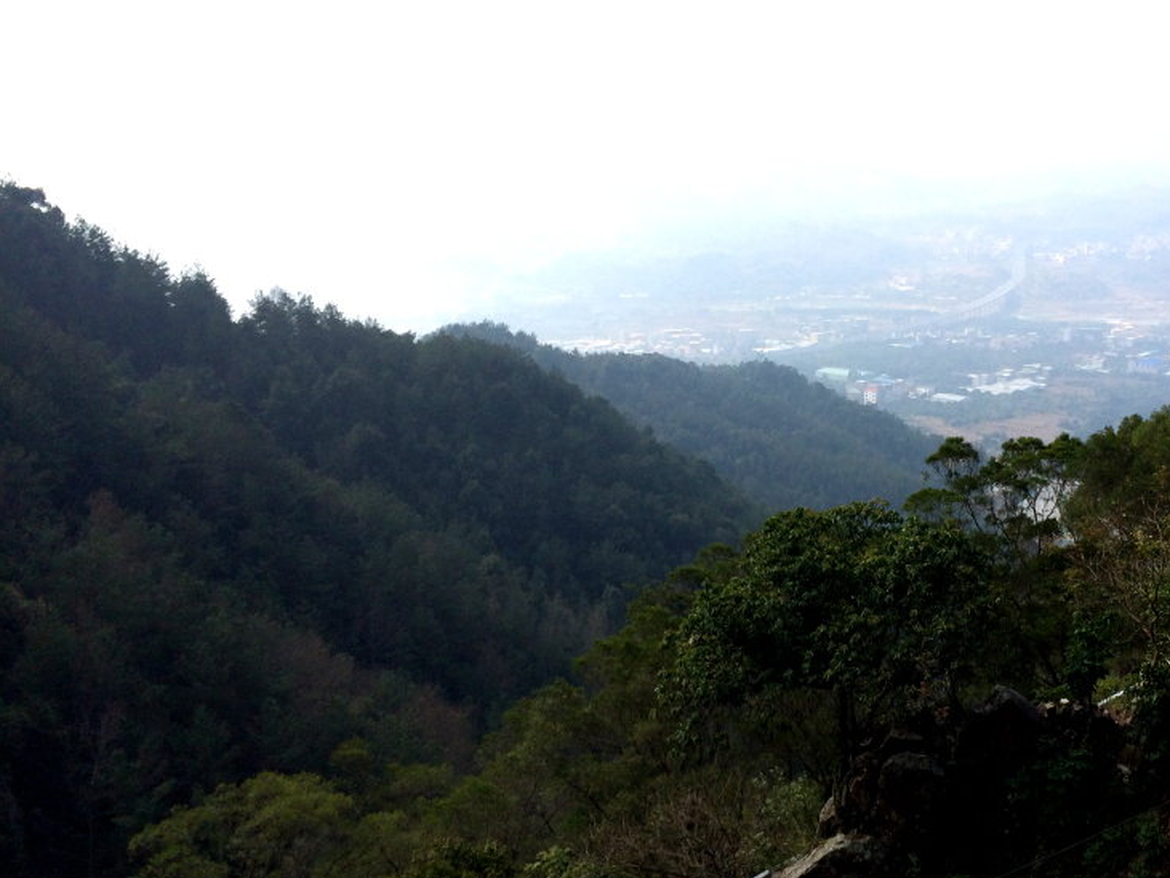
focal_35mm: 42
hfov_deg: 43.9
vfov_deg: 34.3
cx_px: 818
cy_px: 491
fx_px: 1420
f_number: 2.2
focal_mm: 4.12
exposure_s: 1/1786
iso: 32
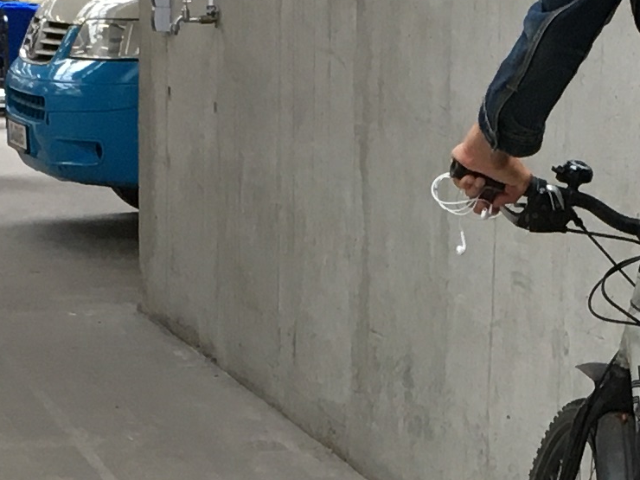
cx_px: 474
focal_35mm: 158
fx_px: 2921
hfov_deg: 12.5
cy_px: 575
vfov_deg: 9.3
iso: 40
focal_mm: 4.15
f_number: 2.2
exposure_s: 1/33
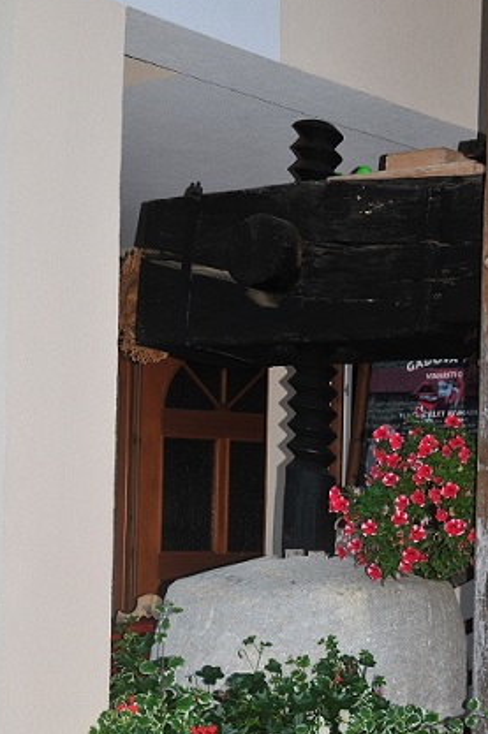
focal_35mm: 76
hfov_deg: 17.9
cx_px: 301
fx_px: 1543
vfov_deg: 26.6
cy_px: 503
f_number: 5.6
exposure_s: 1/60
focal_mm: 35
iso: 200
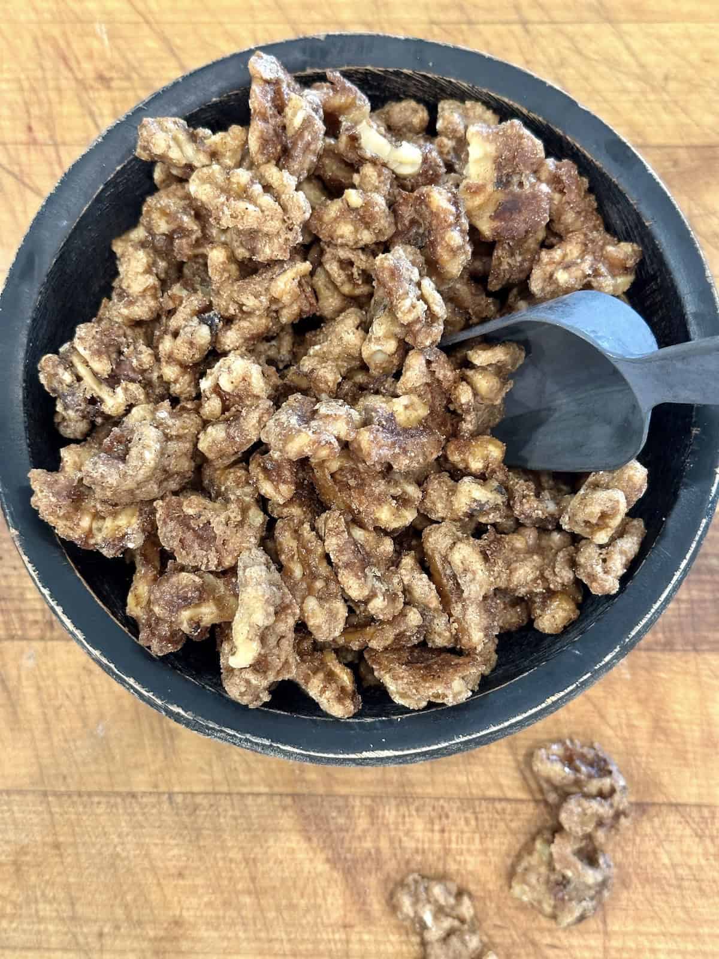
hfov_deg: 30.3
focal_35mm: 48
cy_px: 480
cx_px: 360
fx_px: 1329
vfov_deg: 39.7
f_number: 1.8
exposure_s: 1/40
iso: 320
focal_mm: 6.9
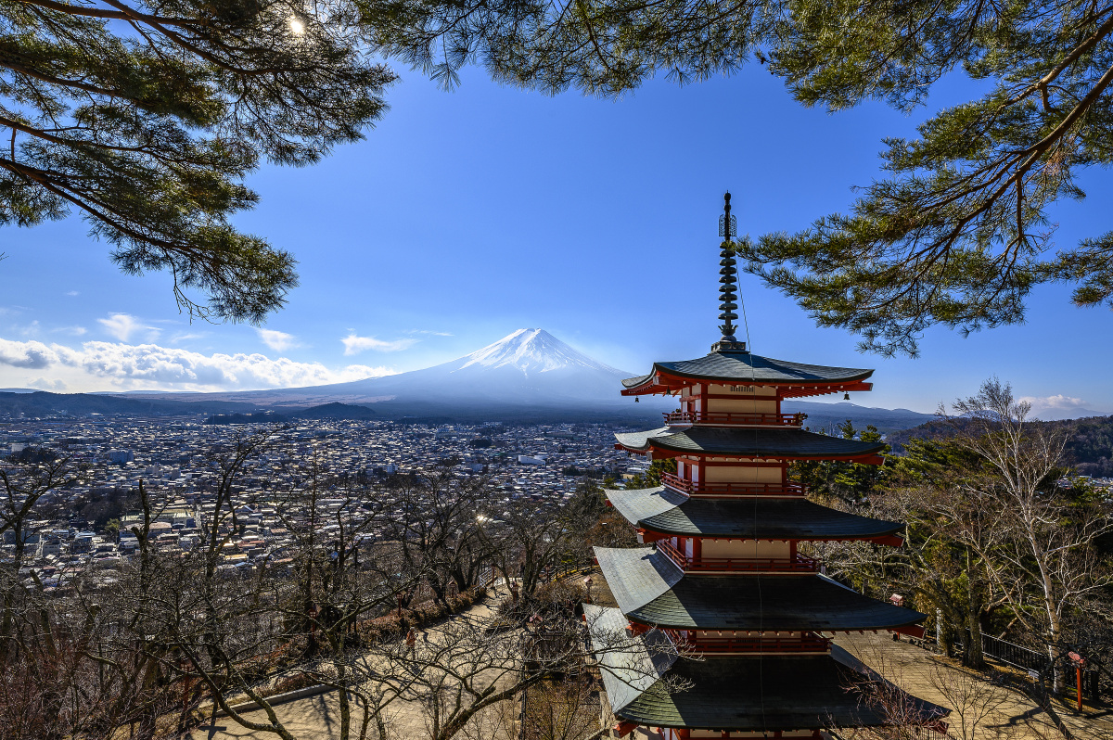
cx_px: 556
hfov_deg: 93.3
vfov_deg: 70.3
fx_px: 525
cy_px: 370
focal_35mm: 17
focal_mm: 17
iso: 100
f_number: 10
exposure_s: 1/1250
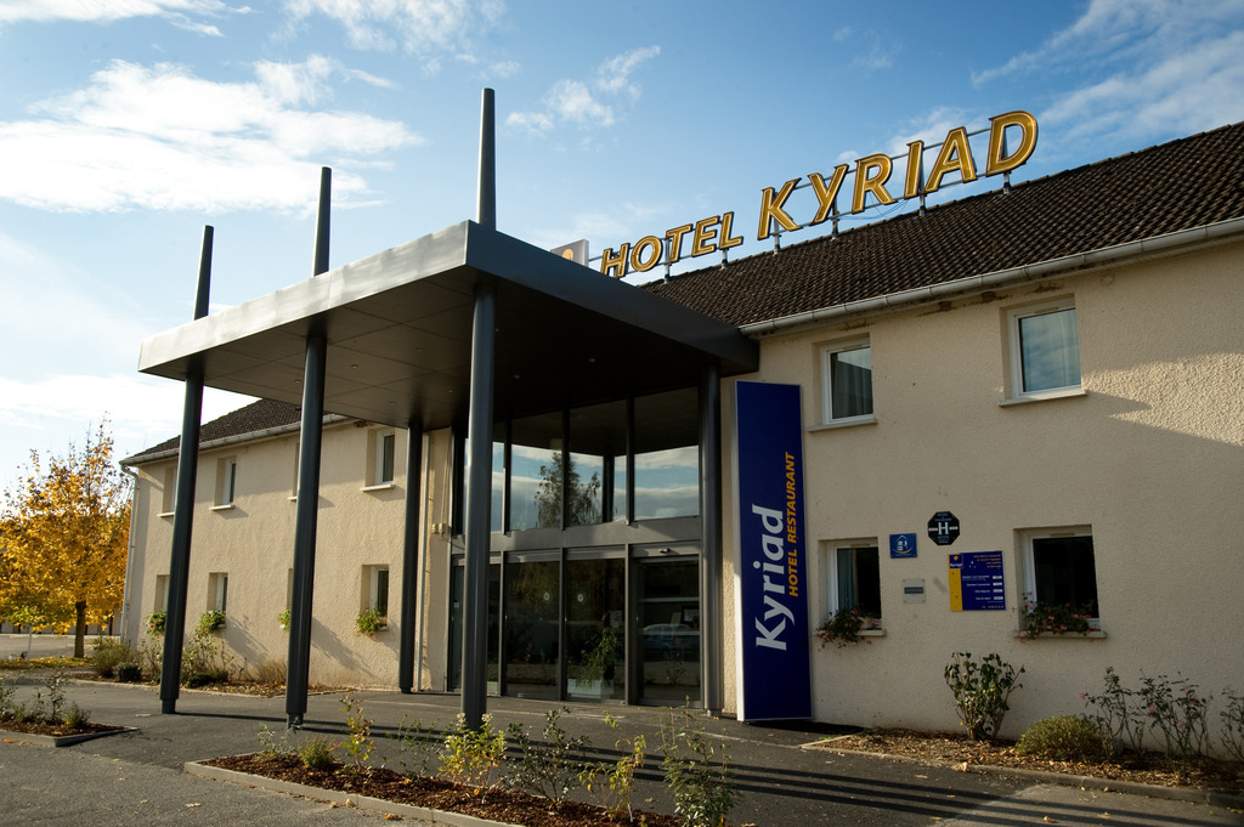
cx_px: 622
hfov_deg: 58.8
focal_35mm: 32
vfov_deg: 41.1
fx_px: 1105
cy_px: 414
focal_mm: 32
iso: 200
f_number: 13
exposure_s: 1/250
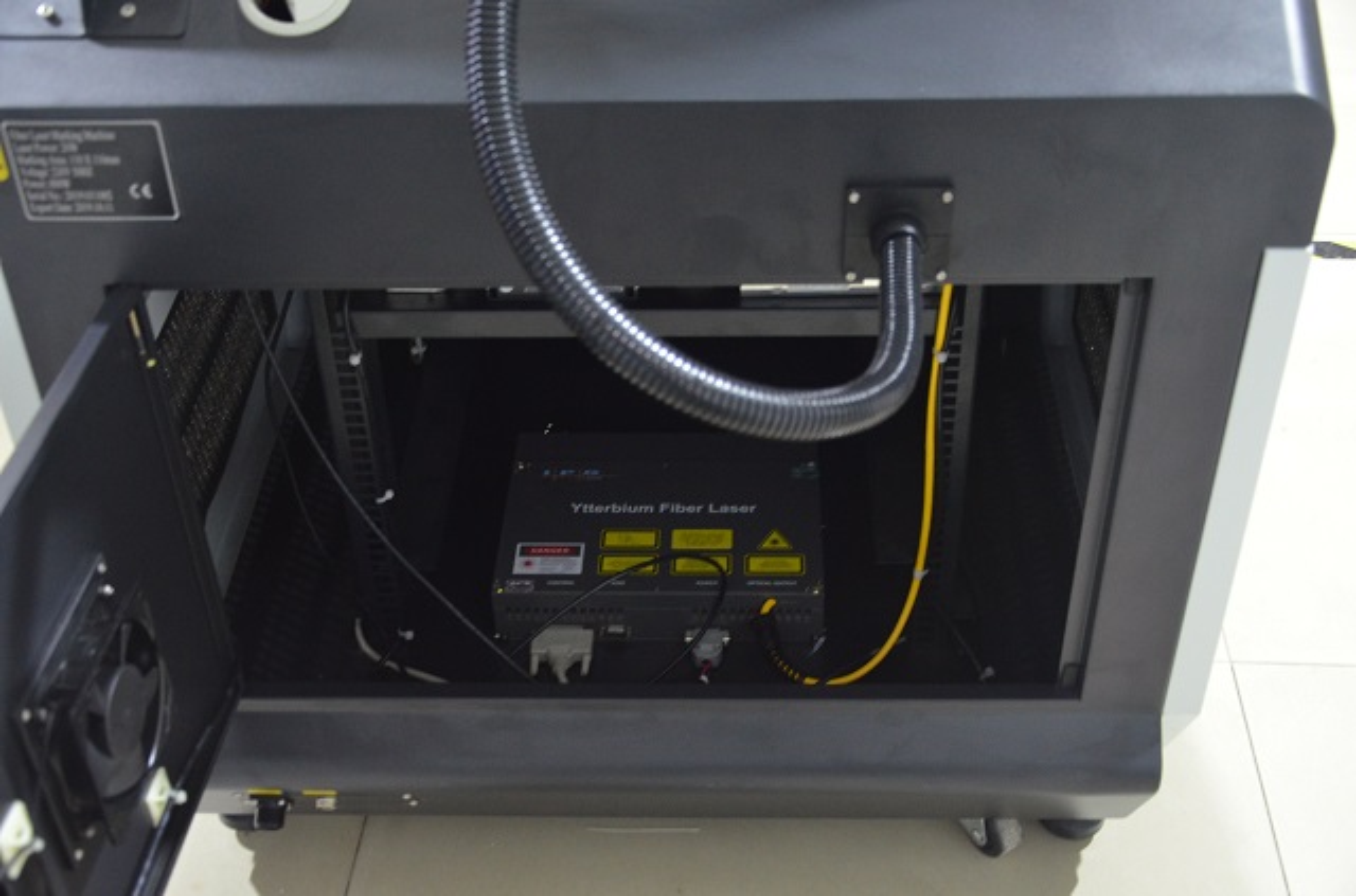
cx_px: 678
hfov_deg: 43.7
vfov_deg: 29.7
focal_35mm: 45
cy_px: 448
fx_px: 1690
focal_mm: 30
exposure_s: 1/13
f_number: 4.2
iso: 1600
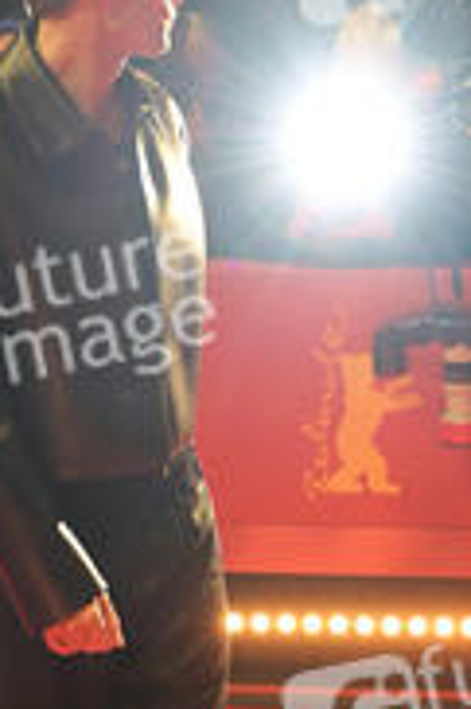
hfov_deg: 11.1
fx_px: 2418
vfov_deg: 16.6
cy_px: 518
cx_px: 128
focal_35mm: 123
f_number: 4.5
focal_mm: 56
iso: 2000
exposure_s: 1/500
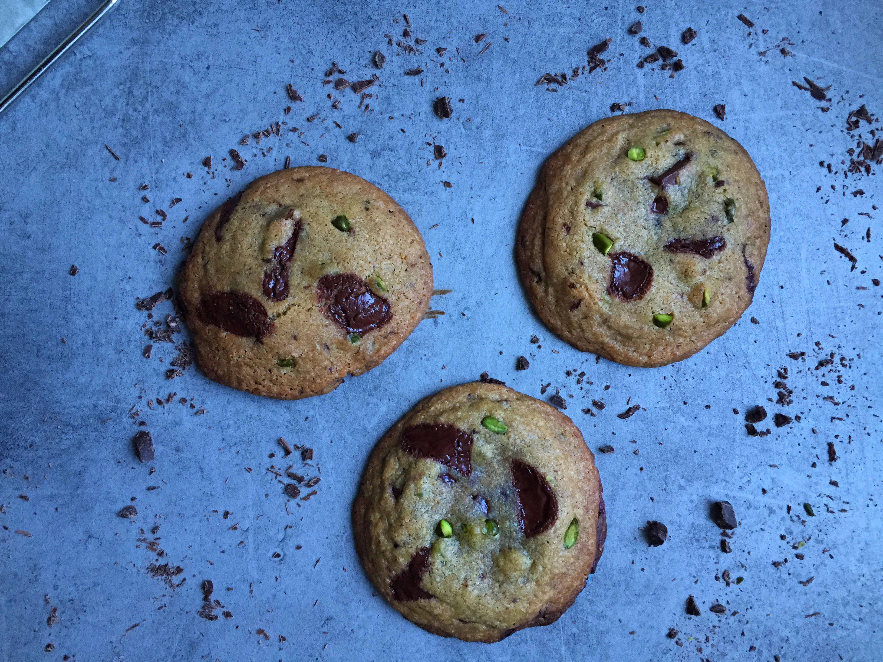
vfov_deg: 48.2
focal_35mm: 29
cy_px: 331
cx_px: 442
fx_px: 740
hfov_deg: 61.7
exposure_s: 1/20
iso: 250
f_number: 2.2
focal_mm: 4.15
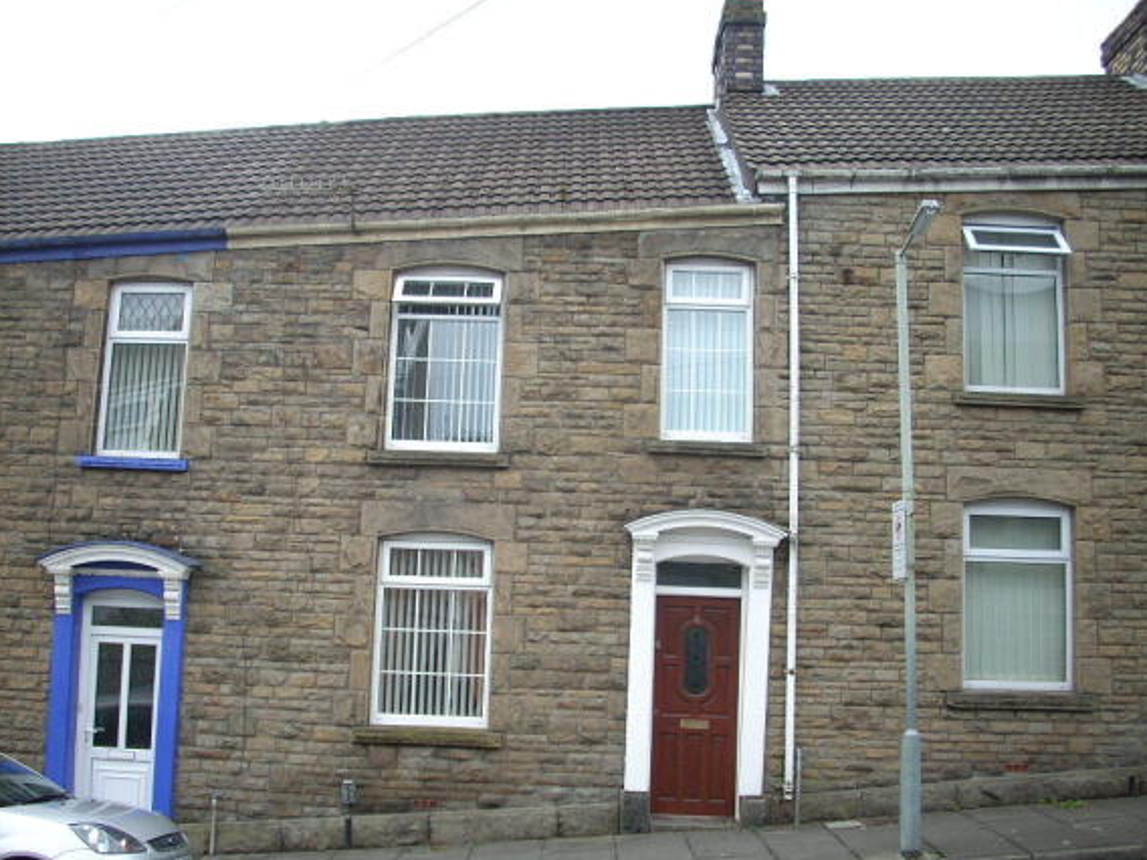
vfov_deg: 37.7
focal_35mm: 38
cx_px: 583
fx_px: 1259
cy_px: 433
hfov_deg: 49.0
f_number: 2.8
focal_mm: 6.2
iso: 64
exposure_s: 1/261
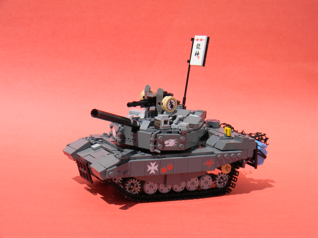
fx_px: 762
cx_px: 159
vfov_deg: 17.8
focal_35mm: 83
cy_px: 119
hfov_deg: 23.6
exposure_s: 1/830
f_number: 4.5
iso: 80
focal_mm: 15.1
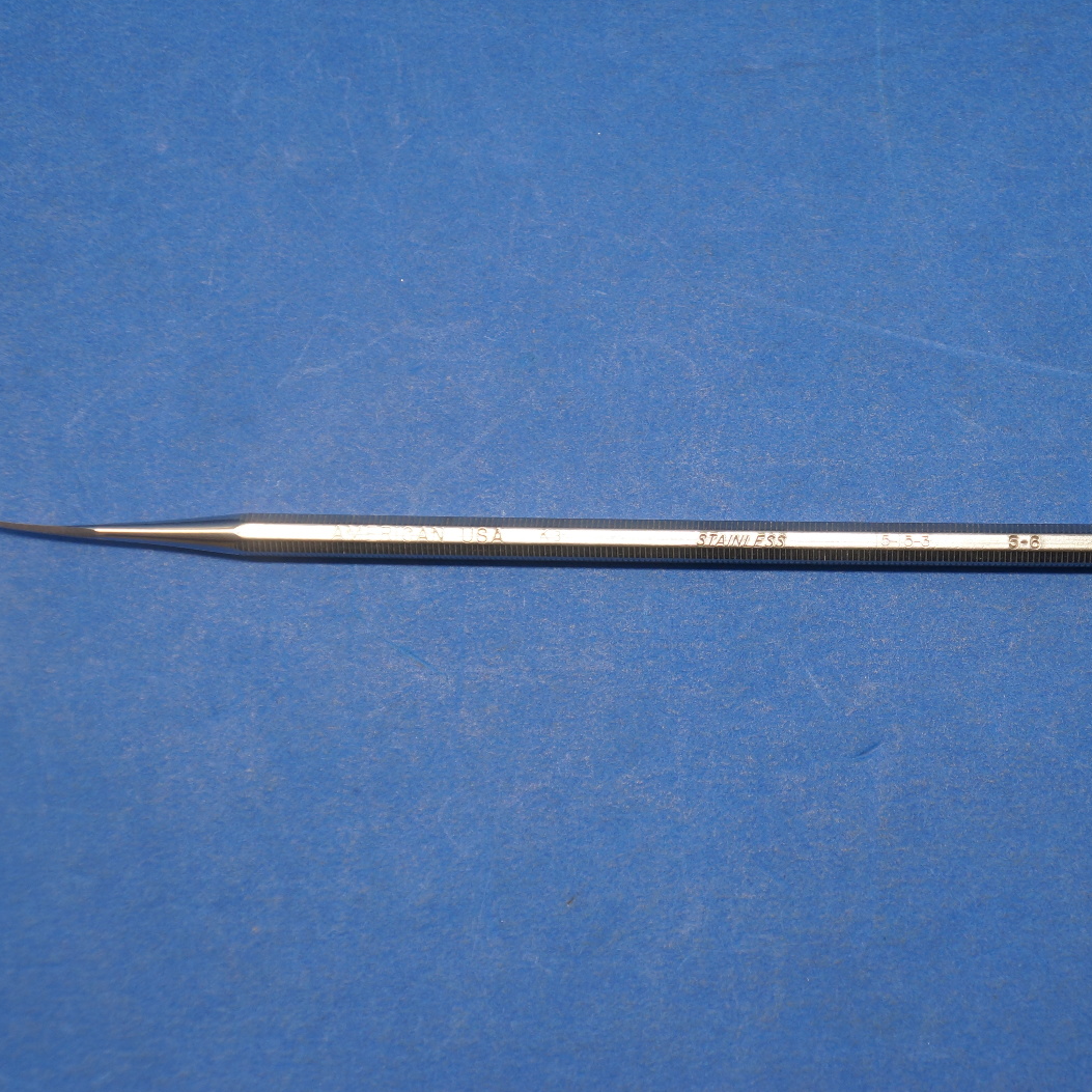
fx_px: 3176
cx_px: 722
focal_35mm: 89
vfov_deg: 19.5
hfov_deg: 19.4
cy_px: 544
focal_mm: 46
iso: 400
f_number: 5.6
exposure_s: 1/100
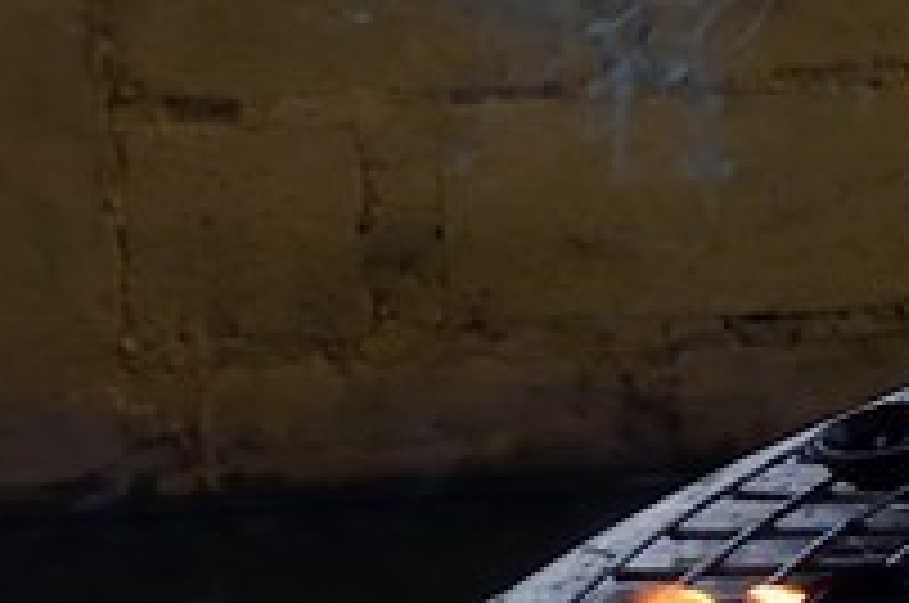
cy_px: -747
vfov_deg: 3.6
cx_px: 3568
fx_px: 9605
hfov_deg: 4.9
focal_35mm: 381
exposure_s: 1/60
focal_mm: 48
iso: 200
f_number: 7.1
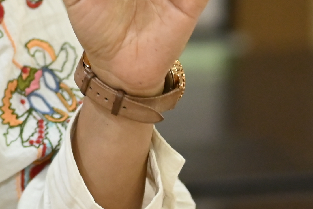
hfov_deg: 7.3
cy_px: -103
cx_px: -256
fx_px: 2365
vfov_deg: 5.0
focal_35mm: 272
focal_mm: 50
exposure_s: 1/250
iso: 1600
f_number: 1.8
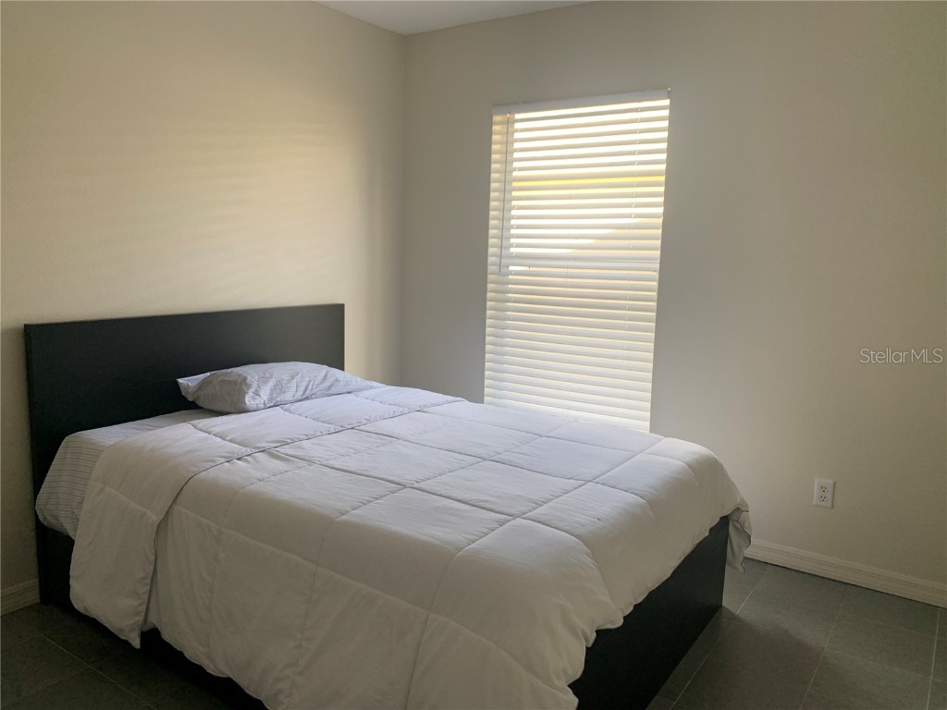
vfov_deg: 53.1
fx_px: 711
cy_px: 355
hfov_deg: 67.3
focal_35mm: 26
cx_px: 474
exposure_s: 1/121
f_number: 1.8
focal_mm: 4.25
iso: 40
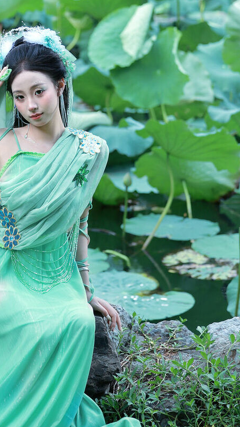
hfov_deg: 8.5
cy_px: 94
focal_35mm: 142
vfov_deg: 15.0
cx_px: -28
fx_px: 1607
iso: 200
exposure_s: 1/160
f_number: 2.8
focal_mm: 70
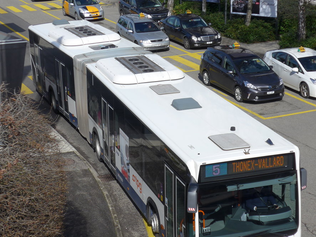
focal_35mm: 84
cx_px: 163
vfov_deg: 17.6
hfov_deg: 23.3
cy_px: 121
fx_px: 767
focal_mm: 12.7
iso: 80
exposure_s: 1/1600
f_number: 3.7
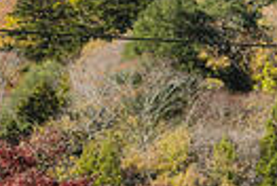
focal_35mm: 274
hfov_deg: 7.5
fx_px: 2113
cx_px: 230
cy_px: 241
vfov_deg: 5.0
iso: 100
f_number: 6.3
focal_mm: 60
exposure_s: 1/100
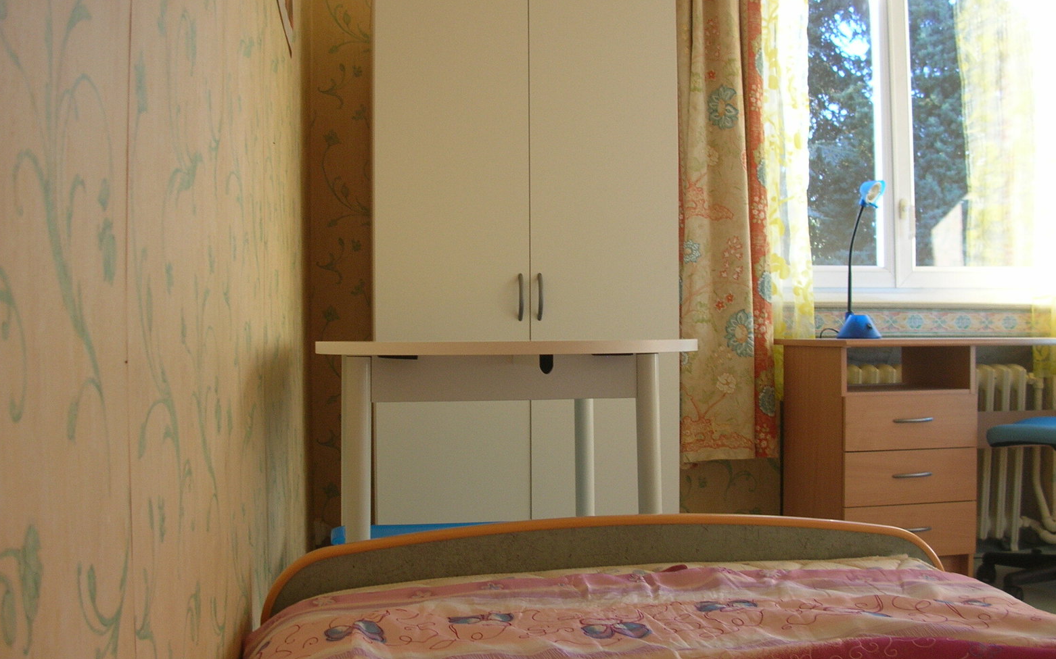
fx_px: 1093
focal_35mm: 38
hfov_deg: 51.5
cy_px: 298
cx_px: 521
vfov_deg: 33.5
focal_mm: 5.8
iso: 50
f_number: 2.8
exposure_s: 1/60.8
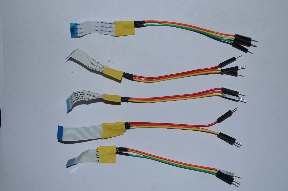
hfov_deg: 41.2
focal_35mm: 48
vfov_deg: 28.0
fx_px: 383
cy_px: 96
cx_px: 144
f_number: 4.8
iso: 640
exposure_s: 1/60
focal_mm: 32
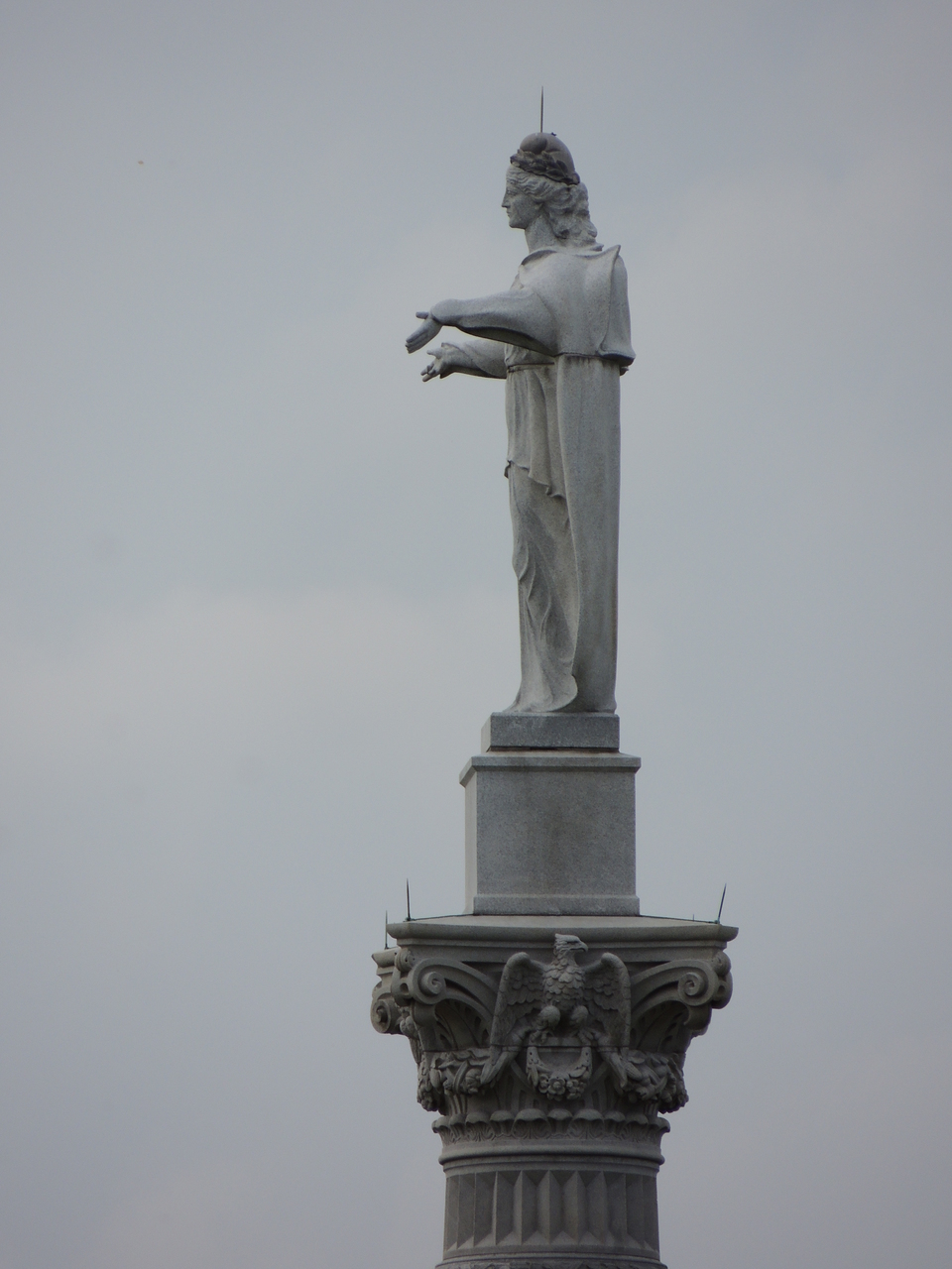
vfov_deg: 2.0
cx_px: 476
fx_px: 36669
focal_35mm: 1000
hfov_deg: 1.5
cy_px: 634
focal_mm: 180
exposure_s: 1/500
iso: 100
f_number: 5.9
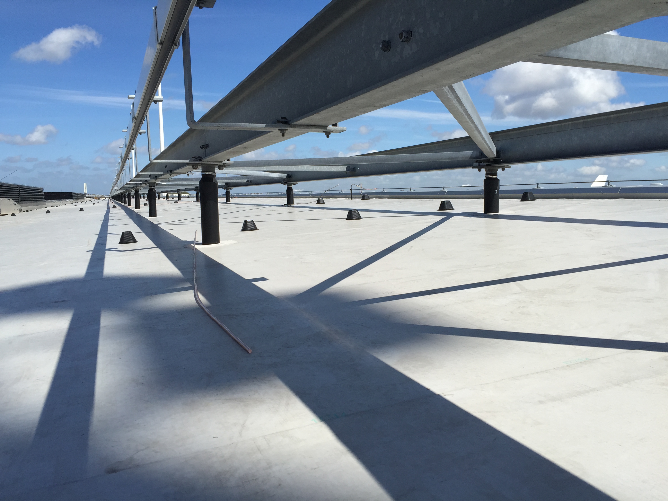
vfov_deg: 48.2
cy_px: 250
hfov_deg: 61.7
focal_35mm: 29
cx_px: 334
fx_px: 560
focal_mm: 4.15
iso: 32
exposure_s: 1/2825
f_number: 2.2
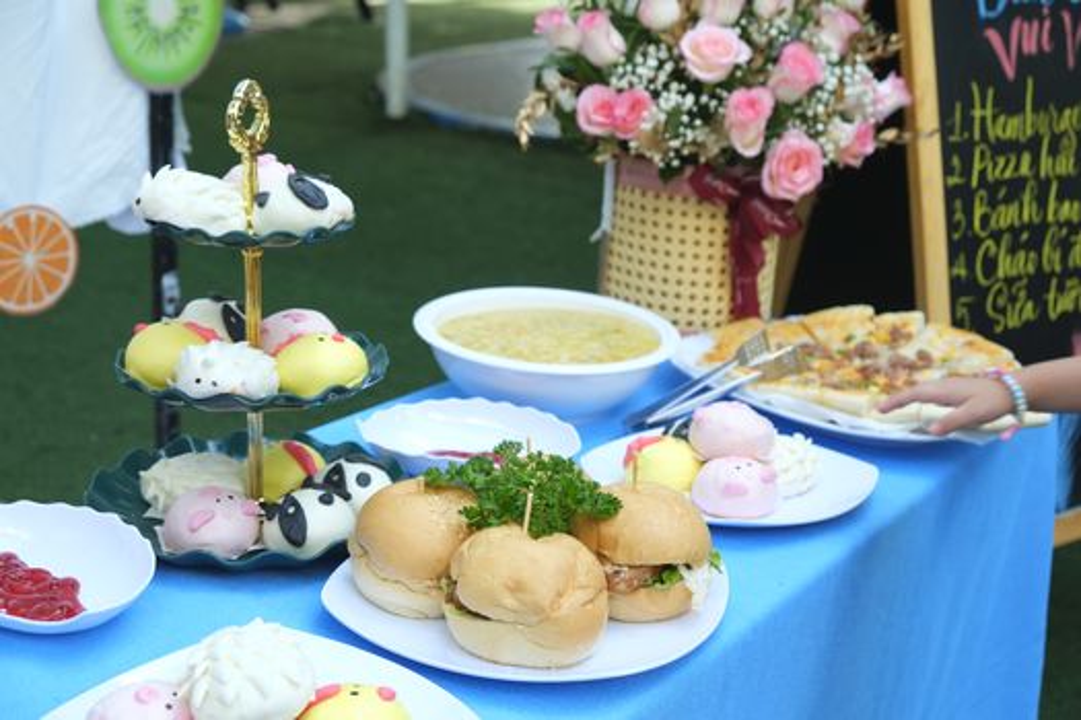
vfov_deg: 28.6
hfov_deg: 41.9
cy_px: 360
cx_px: 540
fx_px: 1411
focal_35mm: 47
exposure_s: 1/100
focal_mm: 31.5
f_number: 4.5
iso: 200
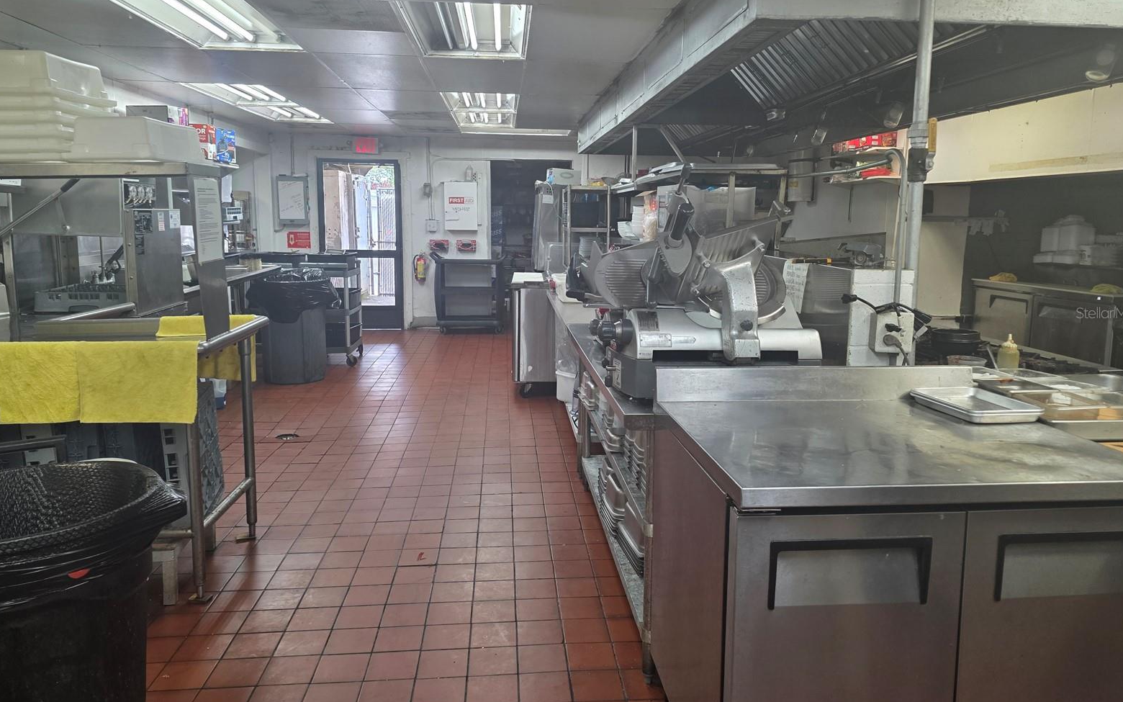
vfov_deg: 49.2
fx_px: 765
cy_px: 312
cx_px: 568
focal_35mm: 25
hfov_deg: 72.5
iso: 160
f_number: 1.7
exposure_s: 1/120
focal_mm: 6.25
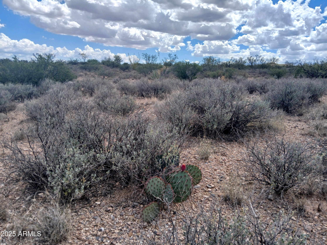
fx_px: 246
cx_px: 164
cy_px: 122
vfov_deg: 53.1
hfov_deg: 67.3
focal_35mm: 26
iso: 20
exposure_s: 1/588
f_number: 1.8
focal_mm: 3.98
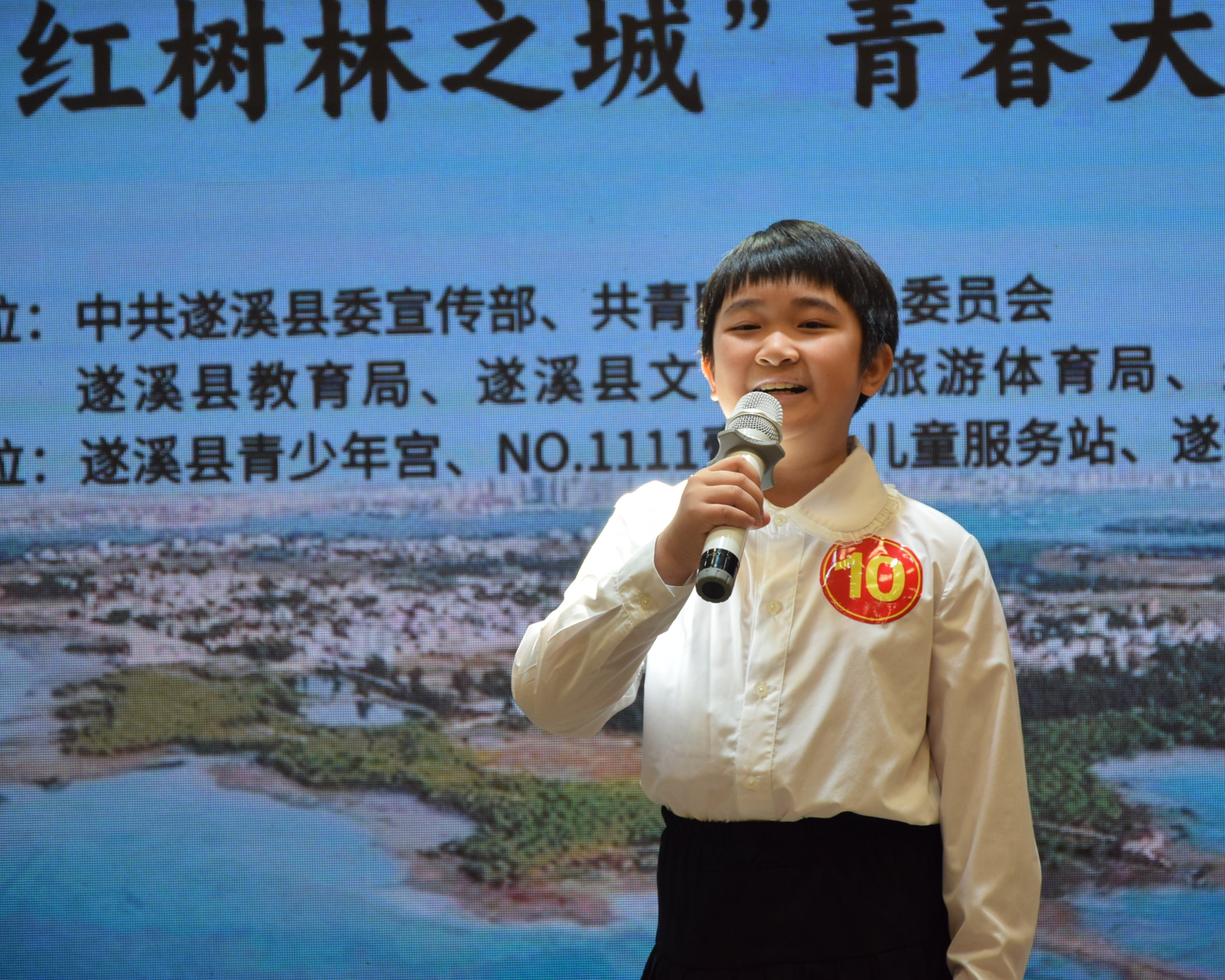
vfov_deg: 8.8
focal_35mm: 175
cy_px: 491
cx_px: 725
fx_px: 6344
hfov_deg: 11.0
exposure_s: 1/160
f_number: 6.3
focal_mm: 100
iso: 400
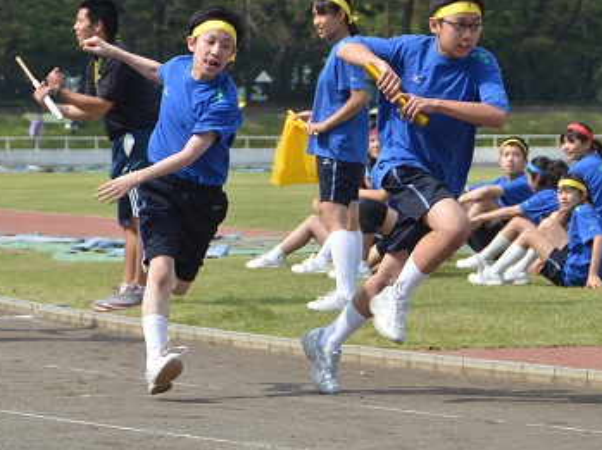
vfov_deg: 6.3
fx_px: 4097
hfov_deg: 8.4
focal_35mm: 236
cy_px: 148
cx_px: 174
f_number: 8
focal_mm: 95
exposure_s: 1/1000
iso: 400
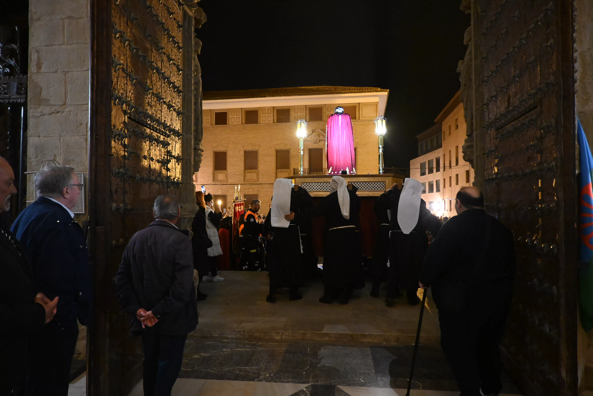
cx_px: 296
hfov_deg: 73.7
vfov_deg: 53.1
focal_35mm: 24
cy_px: 198
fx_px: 395
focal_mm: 16
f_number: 3.5
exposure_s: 1/40
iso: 6400
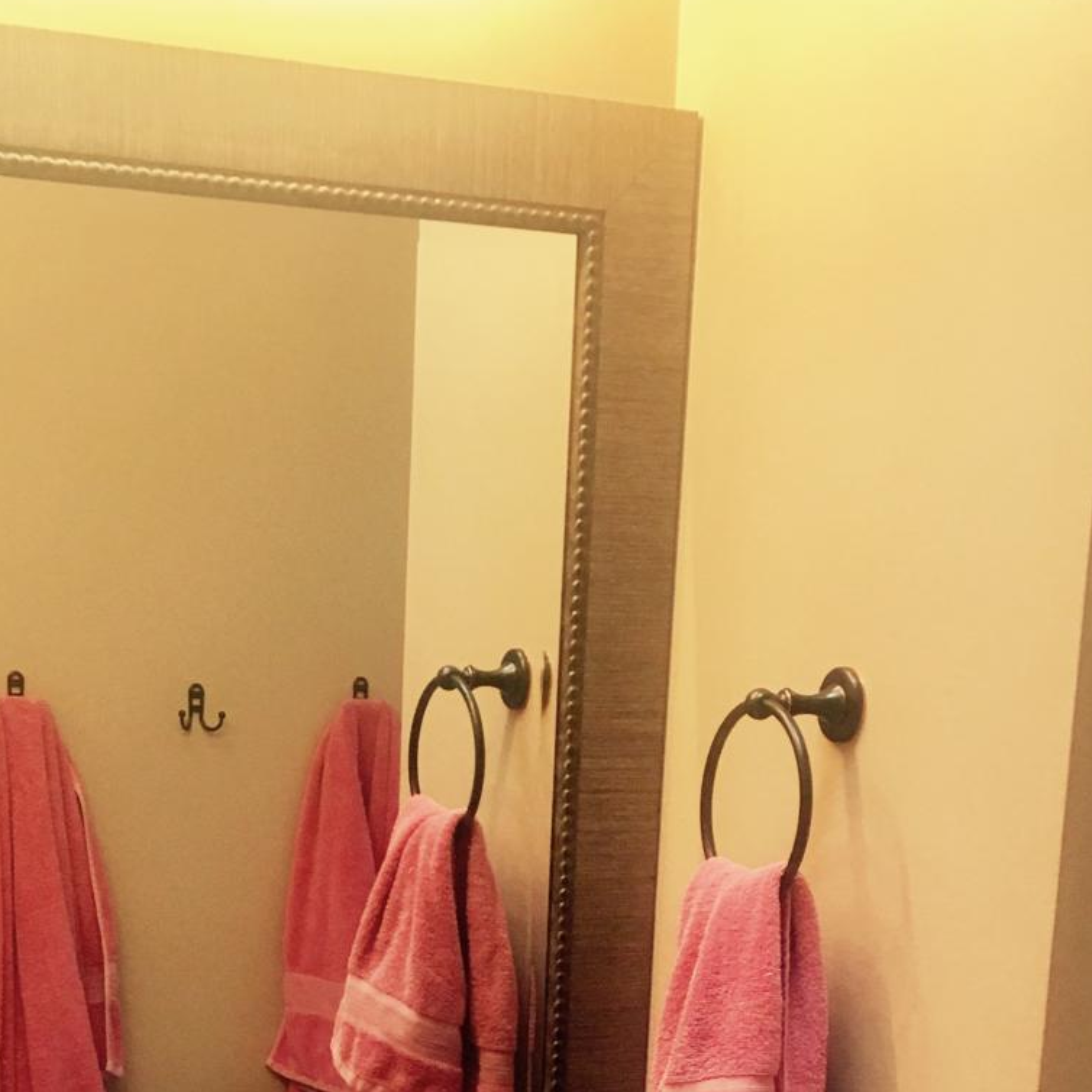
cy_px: 1337
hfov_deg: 25.3
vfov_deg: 23.1
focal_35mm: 68
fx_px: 2427
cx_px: 430
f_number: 2.2
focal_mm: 4.15
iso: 100
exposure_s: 1/30
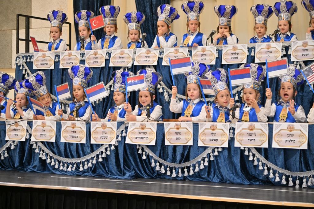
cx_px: 157
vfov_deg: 16.1
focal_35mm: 85
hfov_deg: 23.9
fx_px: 741
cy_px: 104
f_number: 4
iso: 800
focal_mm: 85
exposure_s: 1/250
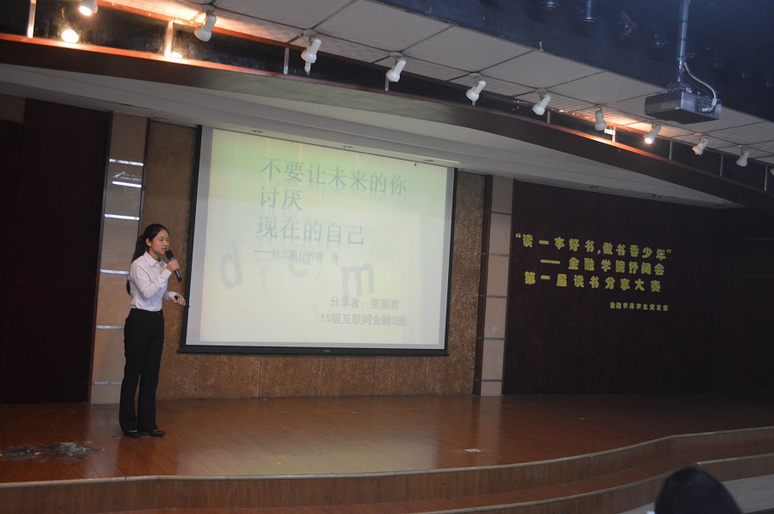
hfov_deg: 57.3
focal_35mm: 33
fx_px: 709
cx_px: 387
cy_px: 257
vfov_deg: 39.9
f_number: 4
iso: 800
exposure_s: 1/15
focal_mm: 22
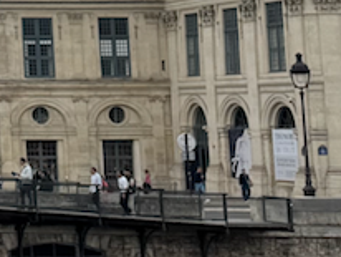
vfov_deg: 9.8
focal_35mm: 149
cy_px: -61
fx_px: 1470
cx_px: -574
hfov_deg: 10.6
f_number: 1.78
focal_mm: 6.76
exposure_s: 1/3247
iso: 80
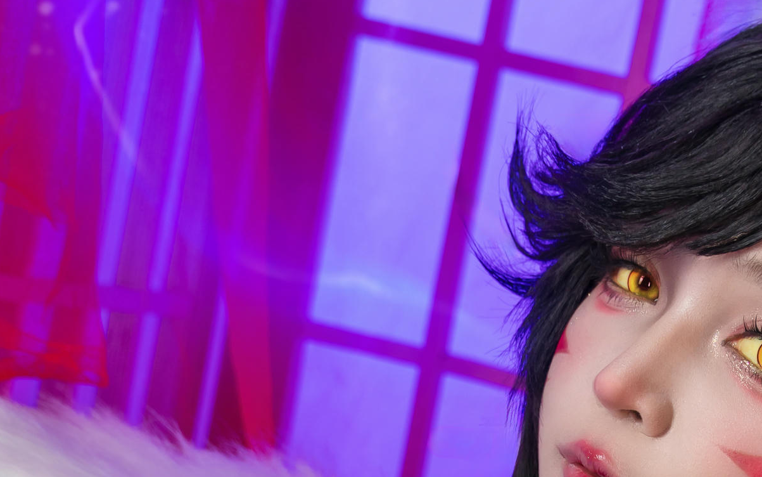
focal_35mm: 167
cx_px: 874
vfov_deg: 7.4
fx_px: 3460
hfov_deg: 12.3
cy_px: 1154
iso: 200
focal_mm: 41.4
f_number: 3.5
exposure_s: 1/100
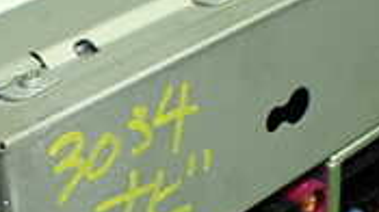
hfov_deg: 19.0
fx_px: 1124
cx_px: 106
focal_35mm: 112
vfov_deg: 10.7
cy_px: 203
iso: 640
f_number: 2.3
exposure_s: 1/125
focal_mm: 5.4
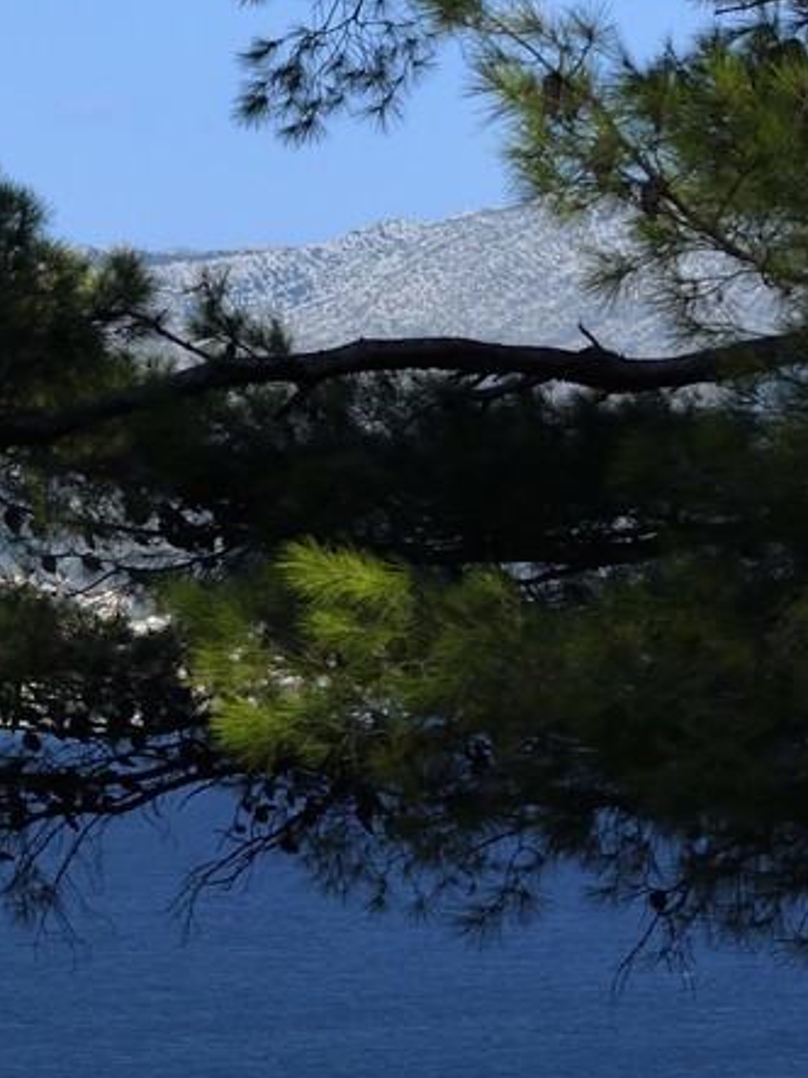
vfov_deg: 8.1
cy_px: 1195
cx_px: -1115
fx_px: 7566
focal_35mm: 243
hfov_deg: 5.9
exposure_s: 1/250
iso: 200
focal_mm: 70
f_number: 14
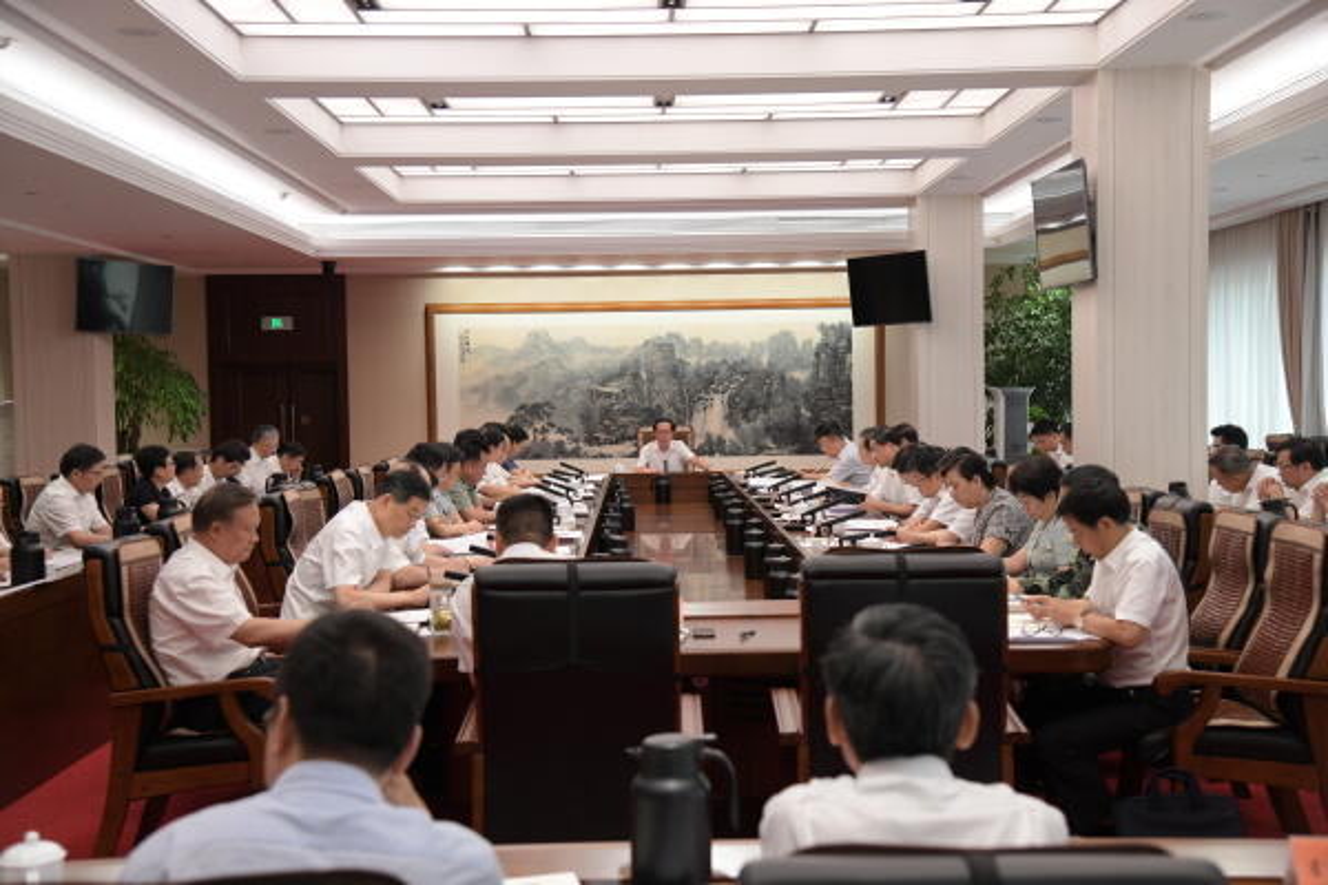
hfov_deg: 39.6
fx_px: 1844
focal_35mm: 50
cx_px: 664
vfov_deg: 27.0
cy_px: 442
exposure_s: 1/400
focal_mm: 50
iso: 2500
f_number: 4.5
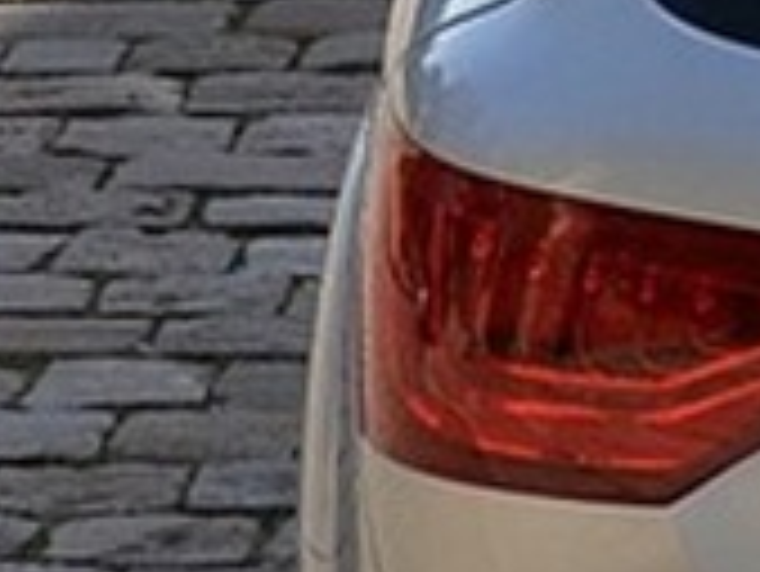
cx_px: 1736
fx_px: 9074
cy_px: 128
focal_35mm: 413
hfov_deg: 4.7
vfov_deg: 3.6
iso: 100
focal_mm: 38
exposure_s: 1/200
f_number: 6.3
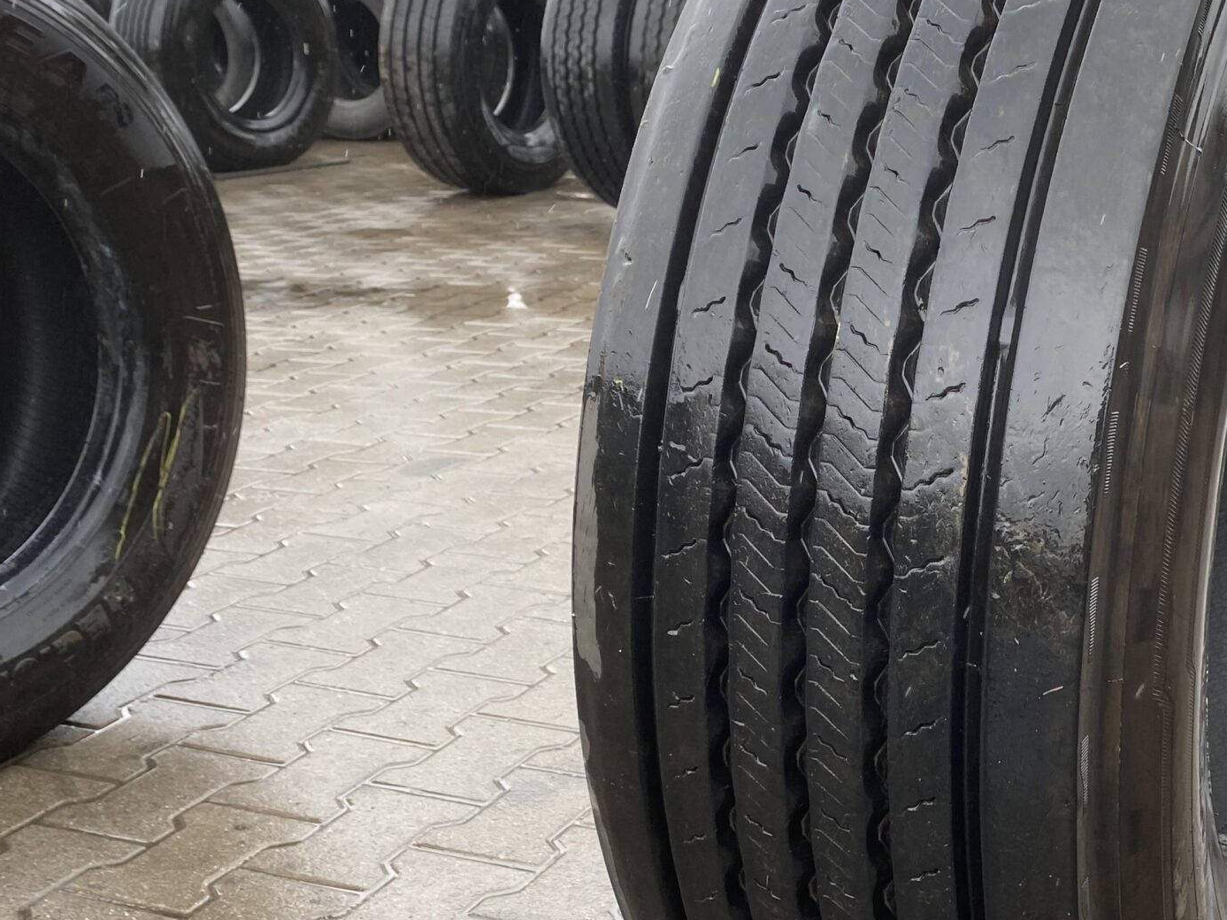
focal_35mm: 48
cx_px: 978
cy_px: 497
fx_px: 1701
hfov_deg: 38.2
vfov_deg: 30.2
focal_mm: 4.25
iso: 32
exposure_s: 1/222
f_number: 1.8
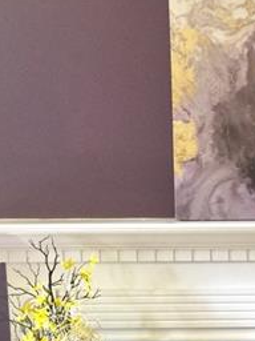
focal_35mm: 87
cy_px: 328
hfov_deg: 16.4
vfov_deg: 21.8
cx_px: 294
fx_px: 855
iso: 64
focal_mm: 4.15
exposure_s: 1/15
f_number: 2.2
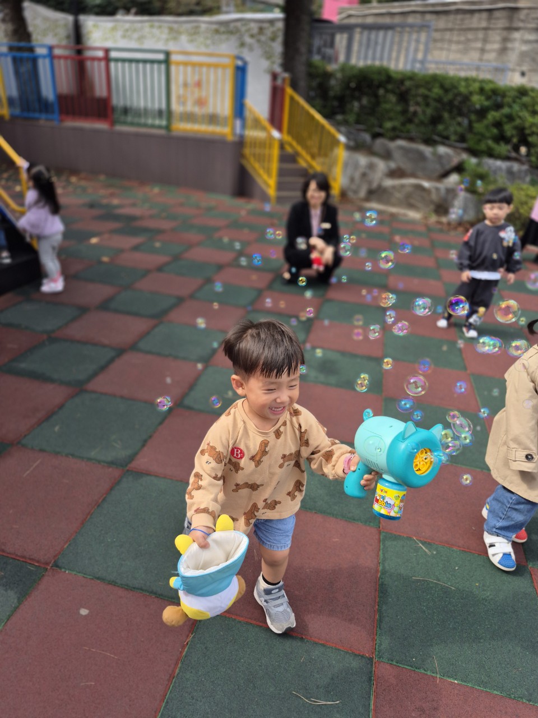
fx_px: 477
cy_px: 359
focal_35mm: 23
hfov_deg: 58.9
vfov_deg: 73.9
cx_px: 269
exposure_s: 1/820
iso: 25
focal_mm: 5.4
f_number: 1.8
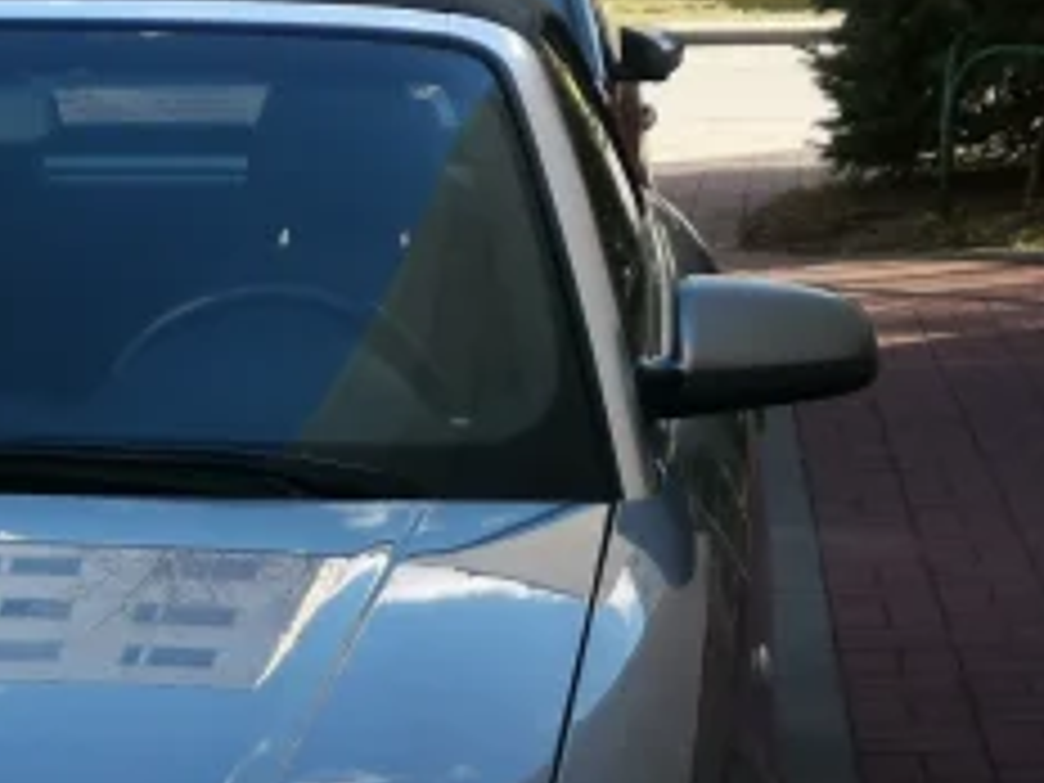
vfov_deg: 11.7
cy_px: 909
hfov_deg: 15.5
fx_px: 3740
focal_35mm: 124
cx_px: -58
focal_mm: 5.58
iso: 50
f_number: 1.8
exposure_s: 1/413
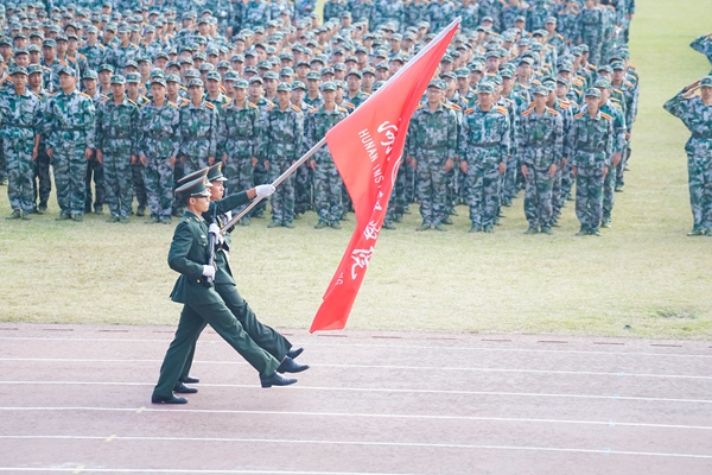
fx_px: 3184
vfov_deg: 8.5
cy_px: 238
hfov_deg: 12.8
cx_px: 356
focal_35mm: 161
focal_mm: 161
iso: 2500
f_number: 4
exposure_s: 1/4000
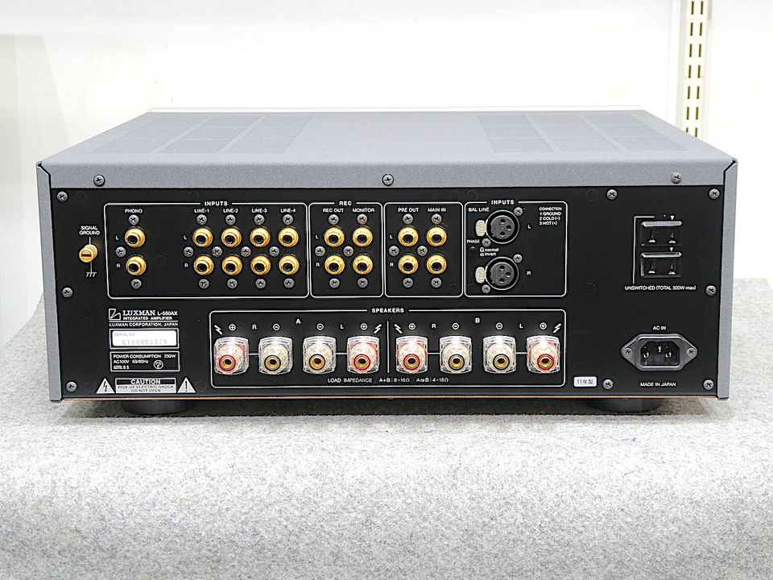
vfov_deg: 22.6
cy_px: 290
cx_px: 386
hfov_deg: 29.8
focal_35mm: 65
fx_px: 1451
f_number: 4.4
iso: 200
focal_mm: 11.7
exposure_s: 1/6
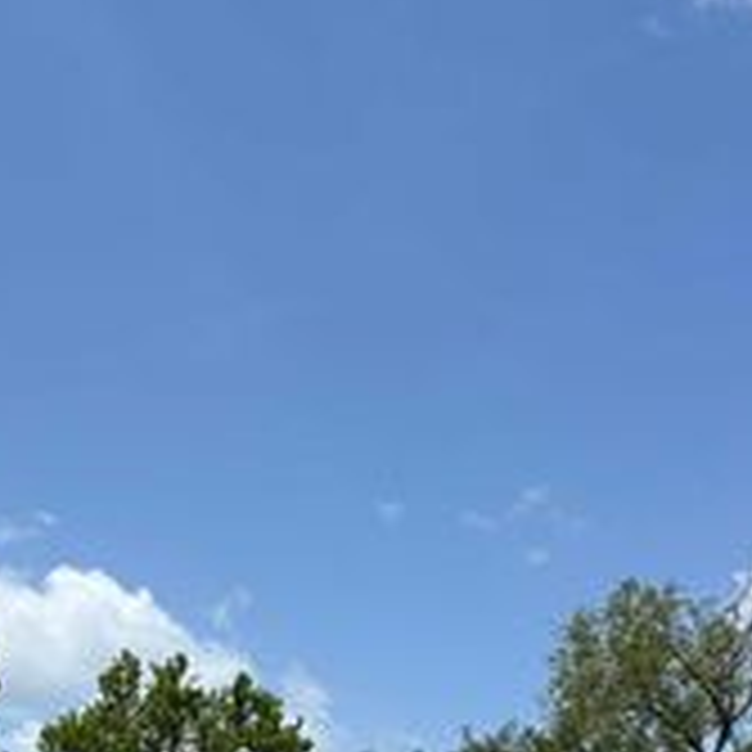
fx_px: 1696
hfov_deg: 22.9
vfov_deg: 24.0
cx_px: -162
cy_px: 736
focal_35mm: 69
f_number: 1.5
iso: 50
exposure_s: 1/7463
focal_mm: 5.7
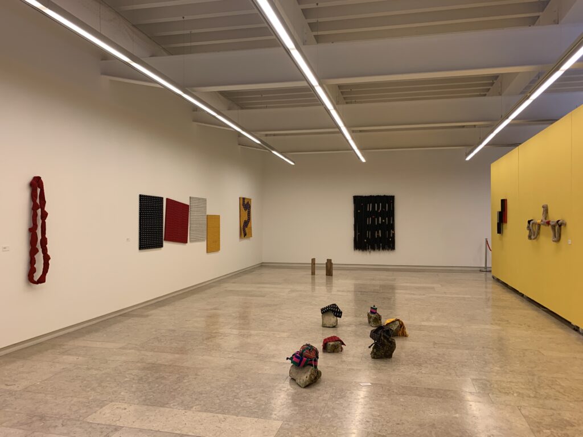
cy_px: 218
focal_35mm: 26
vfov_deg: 53.1
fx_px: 438
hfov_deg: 67.3
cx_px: 292
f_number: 1.8
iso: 100
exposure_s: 1/121
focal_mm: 4.25
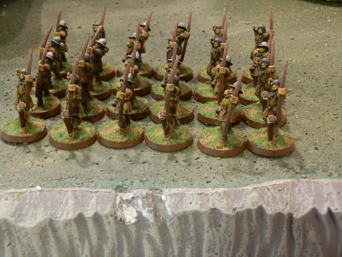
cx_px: 171
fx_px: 603
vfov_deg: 24.0
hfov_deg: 31.7
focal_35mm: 61
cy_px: 128
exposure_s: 1/8
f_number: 3.7
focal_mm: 10.99
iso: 200
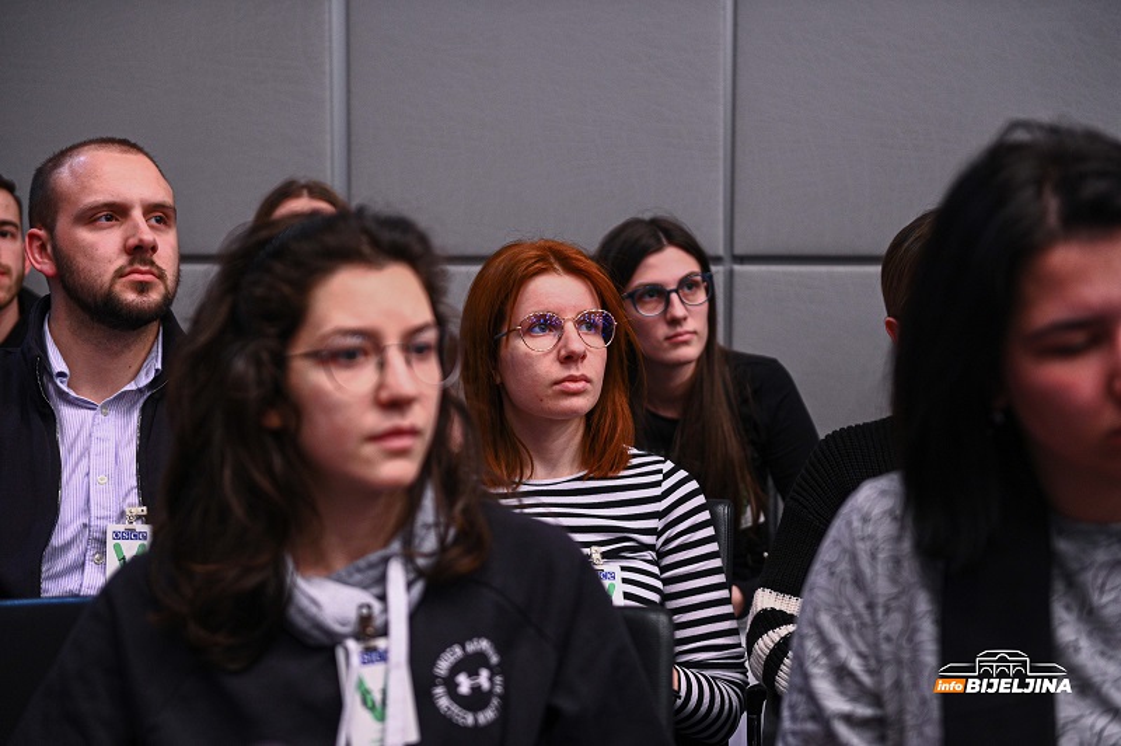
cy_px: 373
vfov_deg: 19.4
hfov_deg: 28.9
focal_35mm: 70
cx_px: 560
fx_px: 2178
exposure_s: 1/60
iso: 1250
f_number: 2.8
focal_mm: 70
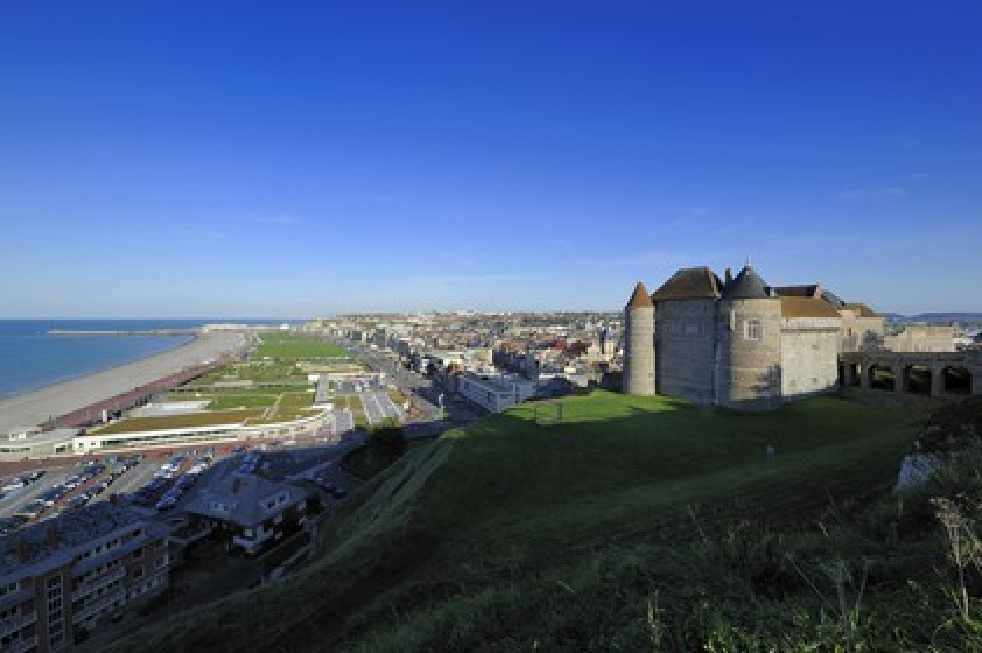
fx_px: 382
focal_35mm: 14
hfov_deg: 104.3
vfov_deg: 81.1
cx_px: 491
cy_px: 326
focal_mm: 14
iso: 200
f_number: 14
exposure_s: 1/200
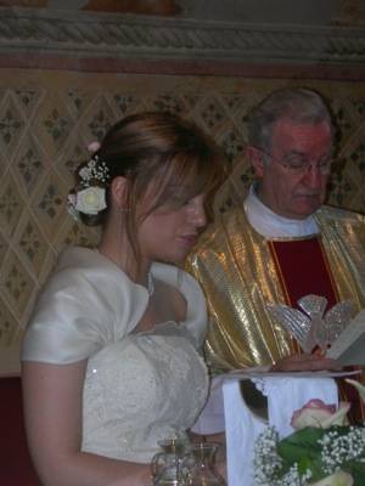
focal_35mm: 114
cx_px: 182
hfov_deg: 13.0
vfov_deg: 17.3
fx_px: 1603
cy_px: 243
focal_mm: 23.4
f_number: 4.9
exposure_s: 1/60.1
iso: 146
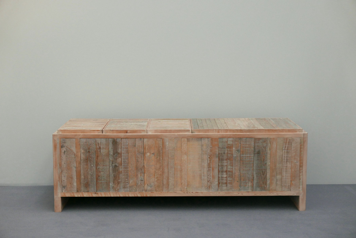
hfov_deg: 30.1
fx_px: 663
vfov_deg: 20.3
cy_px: 119
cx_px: 178
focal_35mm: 67
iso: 800
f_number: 2.8
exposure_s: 1/1600
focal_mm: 30.4
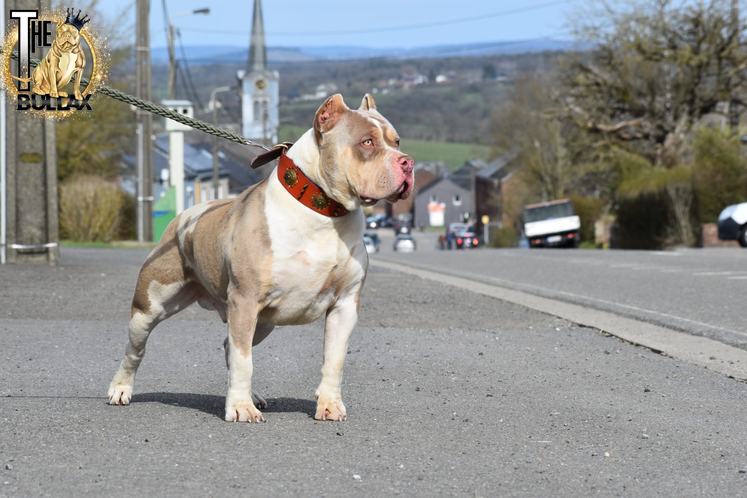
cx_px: 364
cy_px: 253
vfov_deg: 8.0
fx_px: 3548
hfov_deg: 12.0
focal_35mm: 171
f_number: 10
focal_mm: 110
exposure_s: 1/400
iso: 200
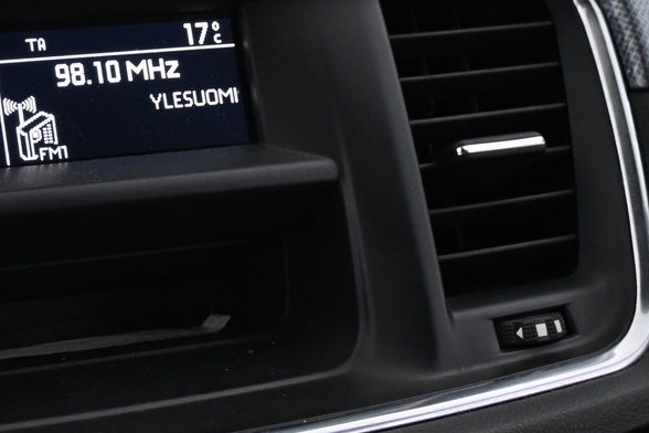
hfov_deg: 19.3
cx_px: 31
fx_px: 1864
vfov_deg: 13.2
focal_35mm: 103
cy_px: 91
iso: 1600
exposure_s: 1/40
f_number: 4.2
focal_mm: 25
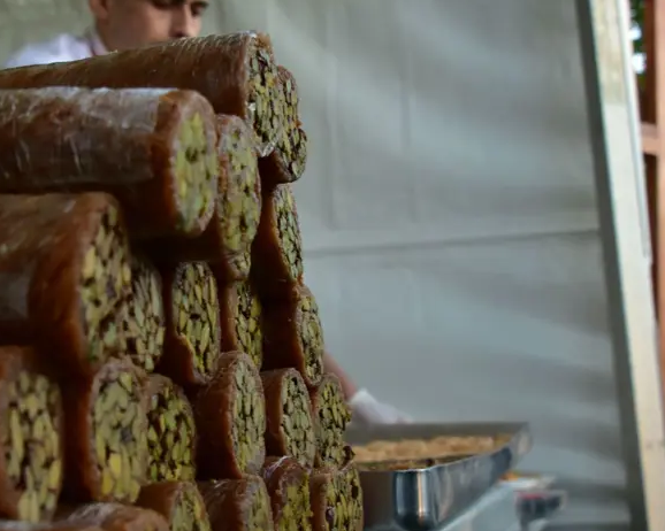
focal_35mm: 60
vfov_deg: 25.4
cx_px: 260
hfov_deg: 31.4
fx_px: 1180
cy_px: 263
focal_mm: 28
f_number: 6.3
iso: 640
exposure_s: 1/80
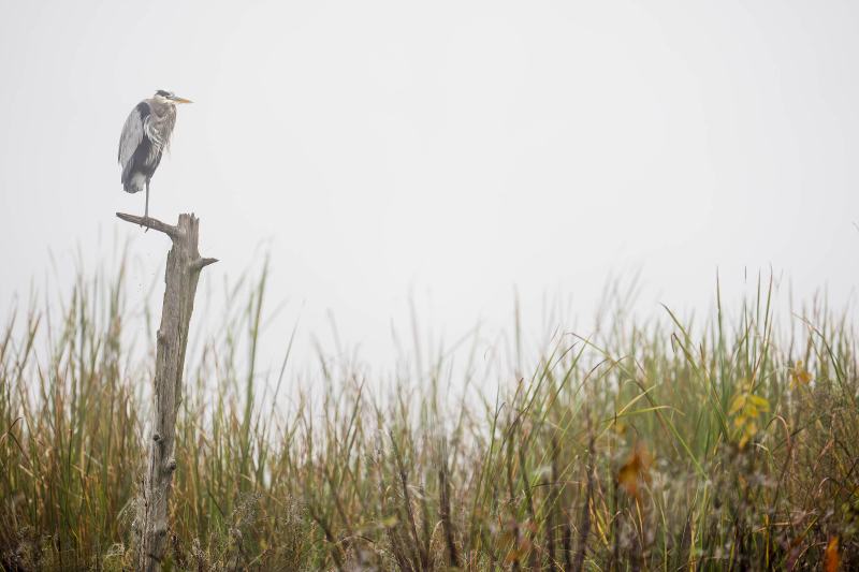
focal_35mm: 600
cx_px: 430
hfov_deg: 3.4
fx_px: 14313
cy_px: 286
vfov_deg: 2.3
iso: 1000
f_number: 4
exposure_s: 1/640
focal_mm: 600
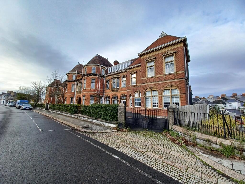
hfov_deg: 106.2
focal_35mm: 13
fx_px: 92
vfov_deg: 89.9
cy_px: 92
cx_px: 122
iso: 40
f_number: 2.2
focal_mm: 1.42
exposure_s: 1/361
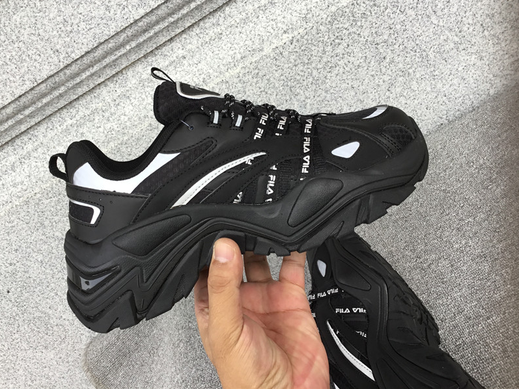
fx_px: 525
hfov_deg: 52.5
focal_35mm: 35
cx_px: 232
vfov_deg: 40.6
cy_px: 170
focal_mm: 3.3
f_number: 2.4
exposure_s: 1/100
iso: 25
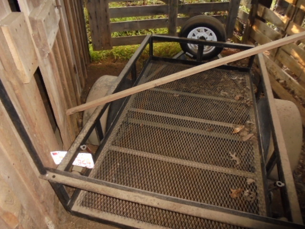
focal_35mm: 26
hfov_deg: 67.3
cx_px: 152
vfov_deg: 53.1
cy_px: 114
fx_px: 229
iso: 400
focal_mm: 4.6
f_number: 3.5
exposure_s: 1/30
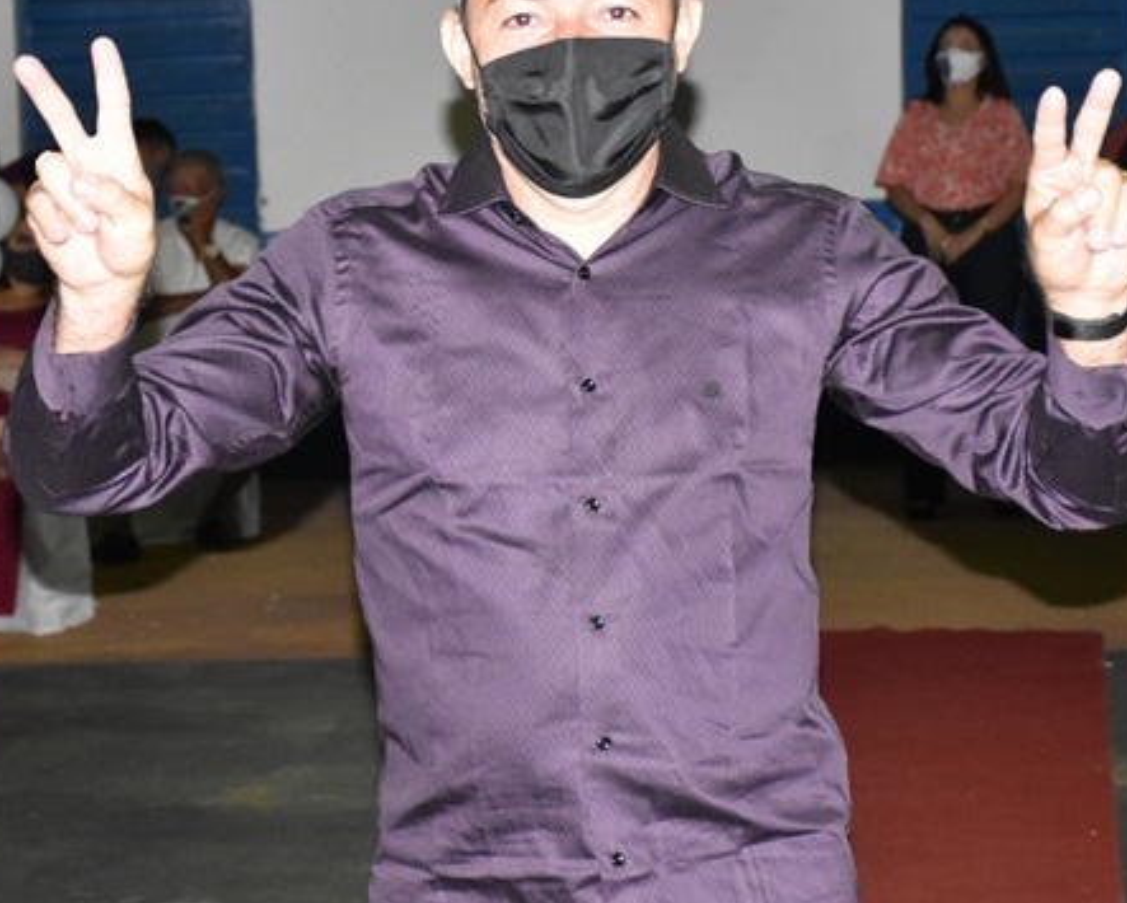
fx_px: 4239
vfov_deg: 12.2
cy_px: 380
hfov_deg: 15.1
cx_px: 572
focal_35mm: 127
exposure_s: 1/200
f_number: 5.6
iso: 3200
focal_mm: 50
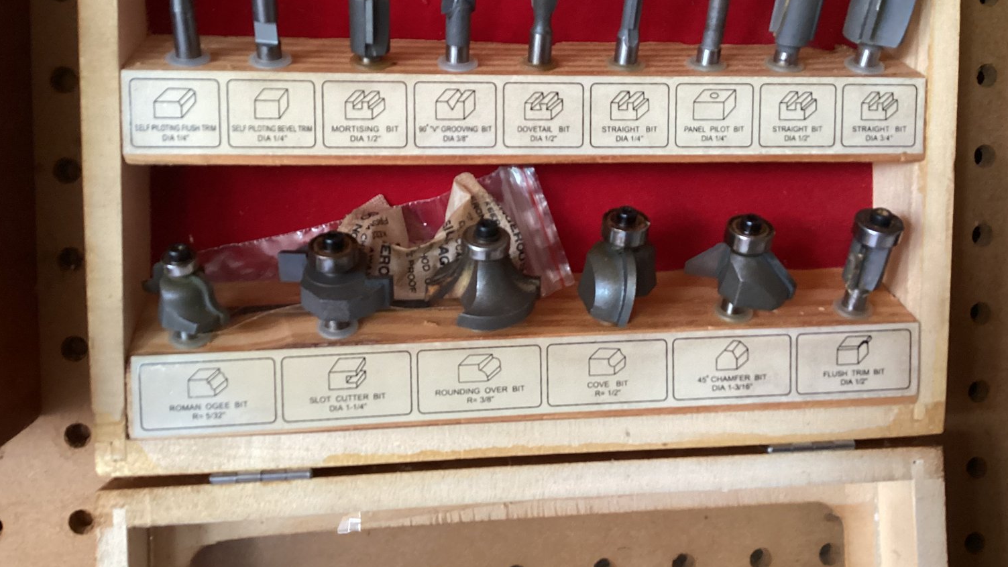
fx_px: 909
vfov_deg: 34.5
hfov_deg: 58.0
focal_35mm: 34
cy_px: 214
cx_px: 504
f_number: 2.4
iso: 400
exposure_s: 1/60
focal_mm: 3.3
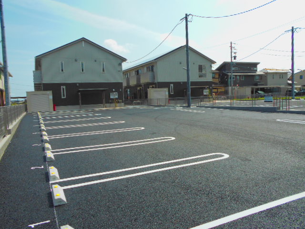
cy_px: 114
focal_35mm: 26
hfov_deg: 67.3
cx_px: 152
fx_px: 229
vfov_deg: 53.1
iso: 80
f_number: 3.2
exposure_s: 1/1000
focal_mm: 4.6
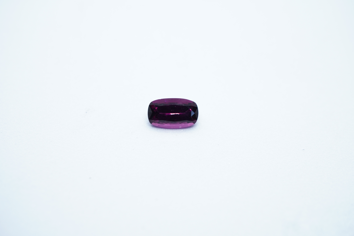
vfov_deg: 29.9
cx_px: 177
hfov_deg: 43.6
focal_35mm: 45
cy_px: 118
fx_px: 442
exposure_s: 1/80
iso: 640
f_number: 6.3
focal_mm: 30
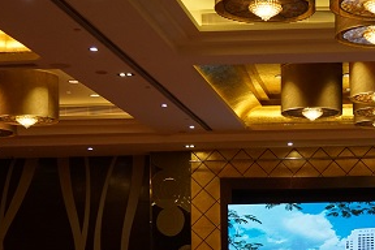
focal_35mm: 85
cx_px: 355
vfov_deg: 15.8
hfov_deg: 23.1
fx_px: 885
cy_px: 240
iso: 1250
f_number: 4
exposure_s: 1/160
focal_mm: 35
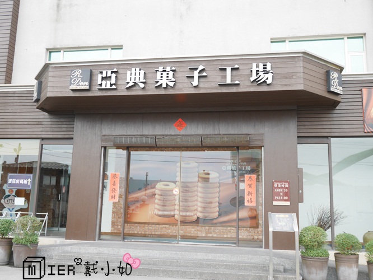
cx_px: 186
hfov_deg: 51.3
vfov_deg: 39.7
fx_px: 388
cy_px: 140
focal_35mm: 36
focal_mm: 18
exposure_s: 1/250
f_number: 4.2
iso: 200
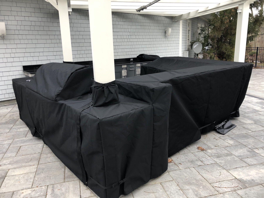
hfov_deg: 63.4
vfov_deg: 49.7
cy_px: 99
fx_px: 214
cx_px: 132
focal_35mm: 28
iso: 25
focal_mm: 3.99
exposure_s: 1/40
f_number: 1.8
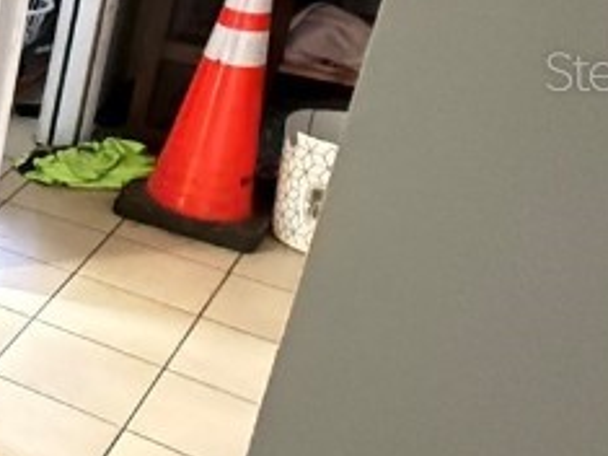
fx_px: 1071
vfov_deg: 23.5
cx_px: -536
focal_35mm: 61
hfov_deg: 20.3
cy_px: 70
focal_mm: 2.22
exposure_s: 1/37
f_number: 2.2
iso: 1600
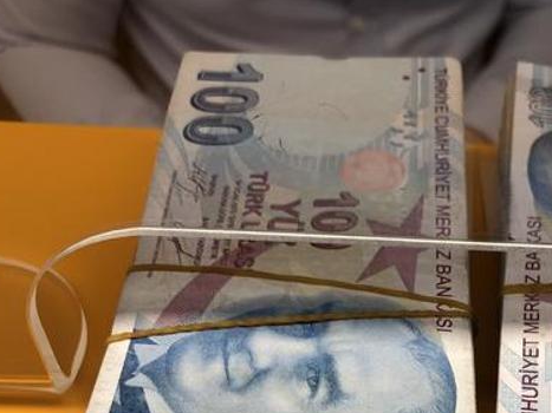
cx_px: 488
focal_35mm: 51
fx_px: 813
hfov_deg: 35.5
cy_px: 371
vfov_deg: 27.5
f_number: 1.8
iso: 20
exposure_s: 1/141
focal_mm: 3.99
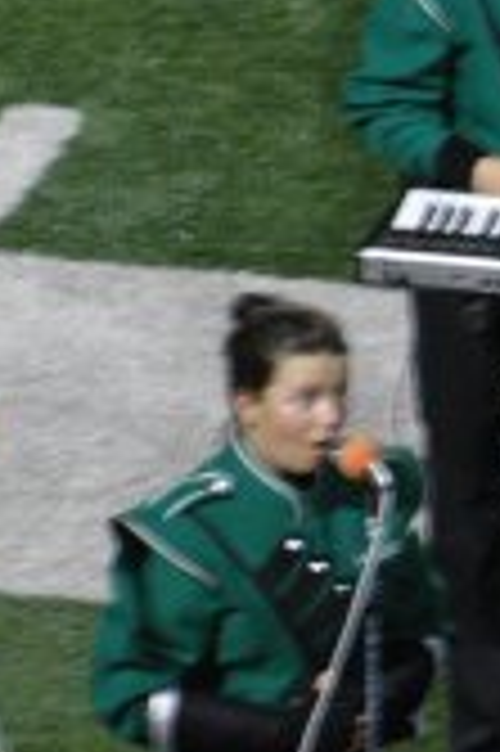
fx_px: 22524
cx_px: 777
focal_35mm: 1079
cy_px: 230
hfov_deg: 1.3
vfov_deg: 1.9
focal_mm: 200
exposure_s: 1/60
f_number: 2.8
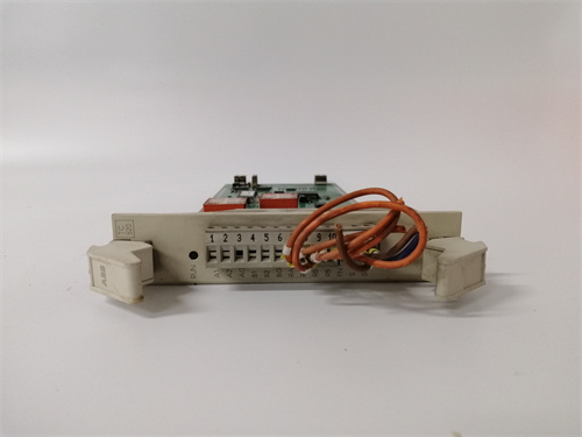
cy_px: 218
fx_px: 437
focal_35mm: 26
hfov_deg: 67.3
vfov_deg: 53.1
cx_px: 291
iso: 200
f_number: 2.2
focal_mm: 3.81
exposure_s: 1/33.3
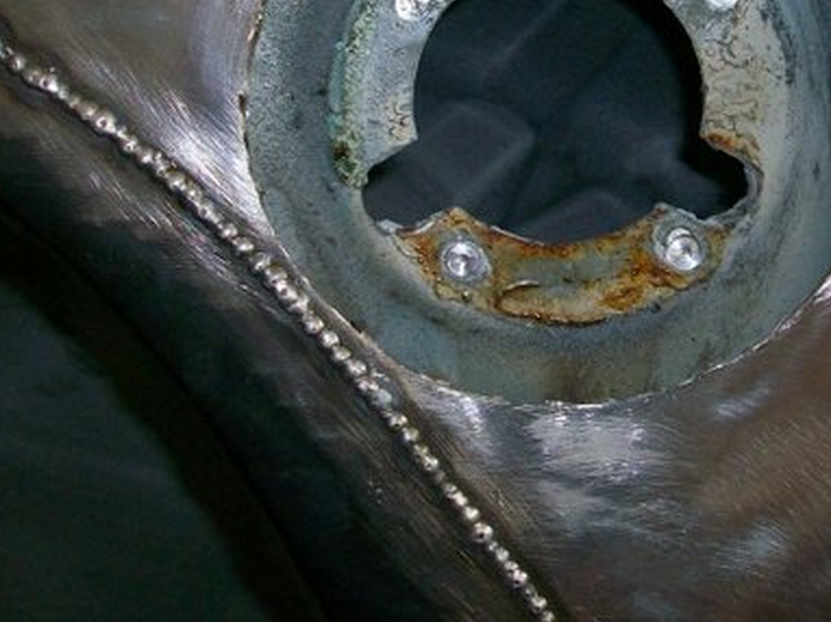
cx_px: 559
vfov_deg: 25.1
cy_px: 104
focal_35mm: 57
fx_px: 1367
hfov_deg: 33.5
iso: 160
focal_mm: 5.7
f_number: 2.8
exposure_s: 1/60
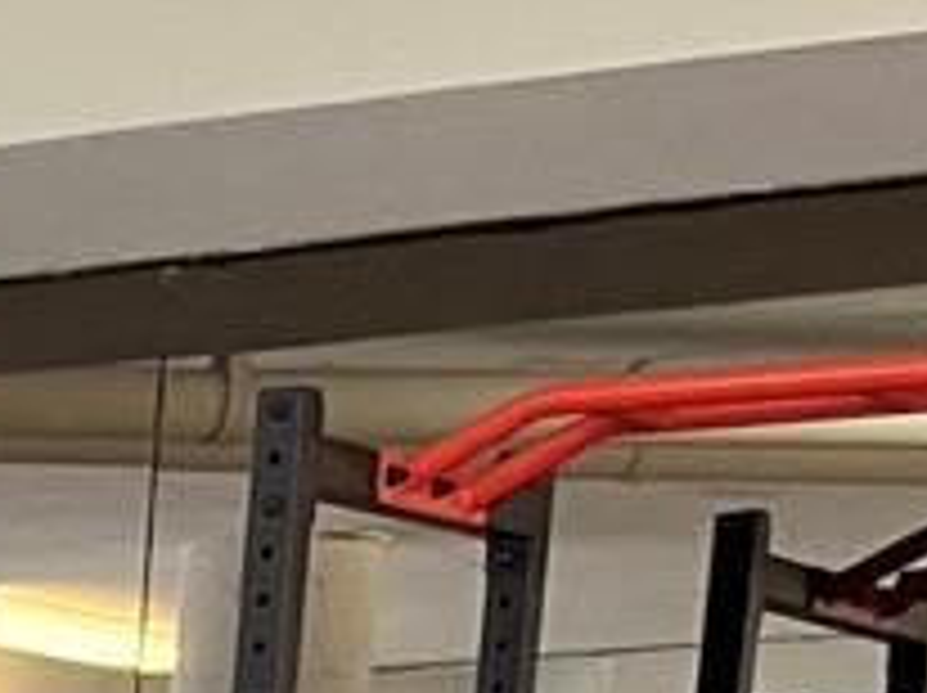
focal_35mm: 202
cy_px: 2408
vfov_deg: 6.4
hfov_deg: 8.7
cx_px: -1431
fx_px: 5403
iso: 200
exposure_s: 1/60
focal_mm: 5.1
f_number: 1.6
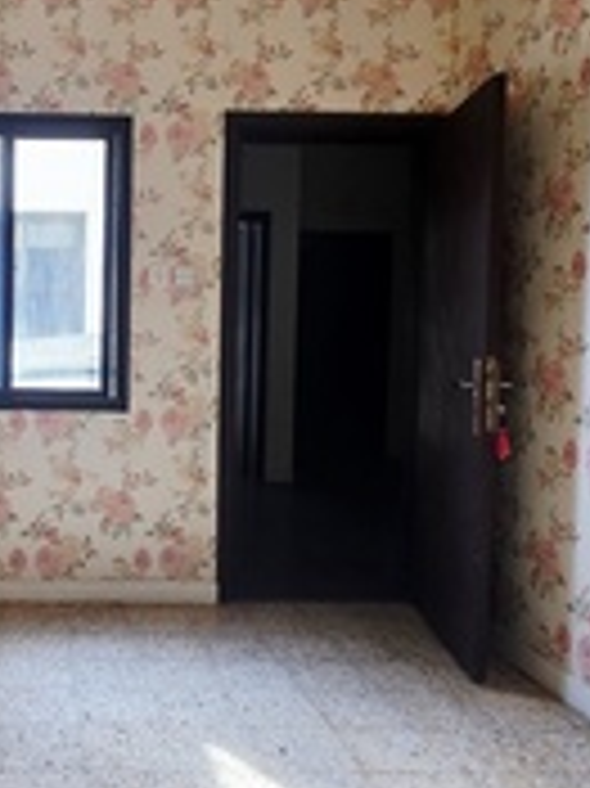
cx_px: 20
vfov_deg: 53.9
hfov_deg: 37.9
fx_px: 774
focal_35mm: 34
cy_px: 362
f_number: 1.9
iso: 80
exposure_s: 1/101
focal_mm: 2.2
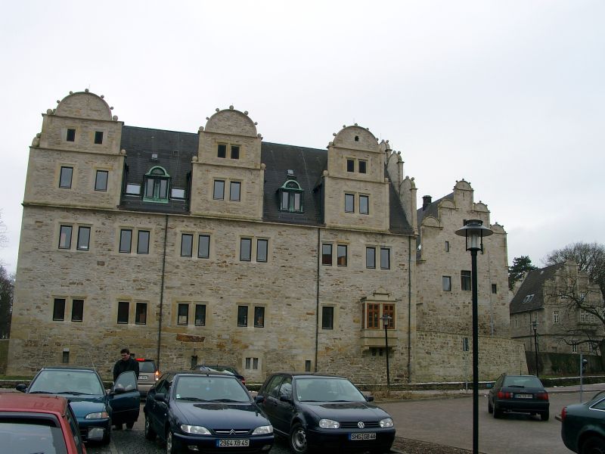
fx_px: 594
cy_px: 227
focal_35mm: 34
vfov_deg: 41.8
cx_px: 302
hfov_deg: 54.0
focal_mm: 7.13
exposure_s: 1/194
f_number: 4
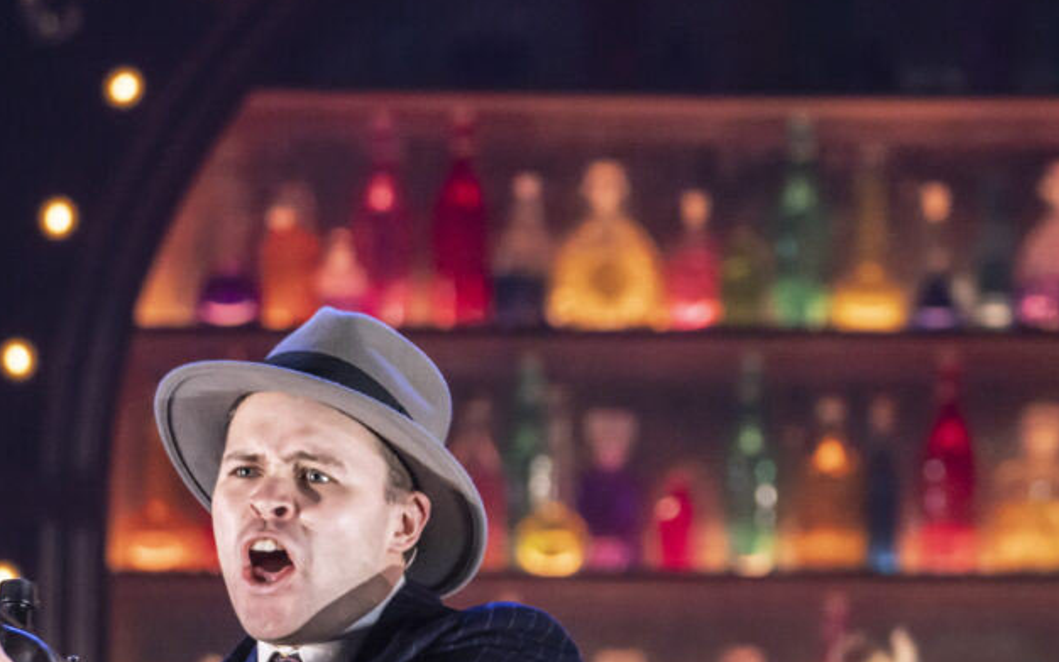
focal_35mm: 322
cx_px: 565
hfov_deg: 6.5
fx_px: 9292
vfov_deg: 4.1
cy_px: 728
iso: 2500
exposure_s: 1/250
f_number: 2.8
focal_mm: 122
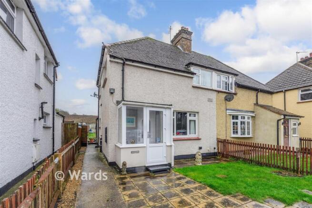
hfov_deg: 104.2
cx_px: 156
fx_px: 121
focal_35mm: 14
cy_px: 104
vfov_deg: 81.2
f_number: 8
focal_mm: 14
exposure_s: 1/100
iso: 400
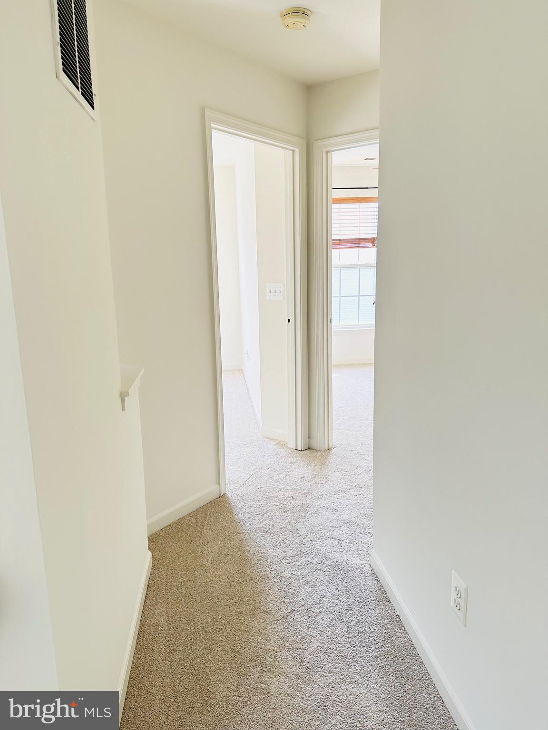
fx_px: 507
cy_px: 365
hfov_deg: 56.8
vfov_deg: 71.6
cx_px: 274
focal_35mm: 24
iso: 160
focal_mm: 6.86
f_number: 1.78
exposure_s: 1/121
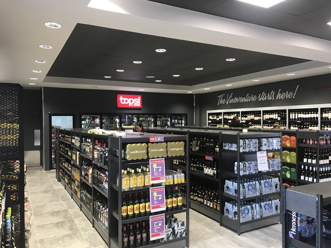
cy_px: 124
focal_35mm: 28
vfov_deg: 49.7
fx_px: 268
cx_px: 166
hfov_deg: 63.4
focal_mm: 3.99
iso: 32
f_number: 1.8
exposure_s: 1/33
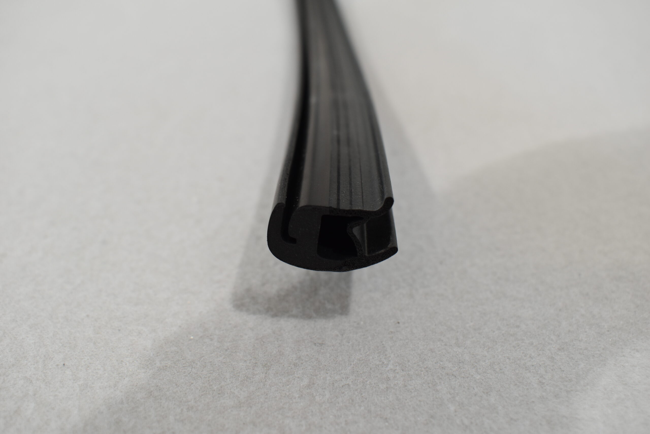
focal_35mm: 38
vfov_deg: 35.5
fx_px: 677
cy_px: 217
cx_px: 325
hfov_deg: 51.3
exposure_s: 1/60
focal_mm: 25
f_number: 6.3
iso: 400
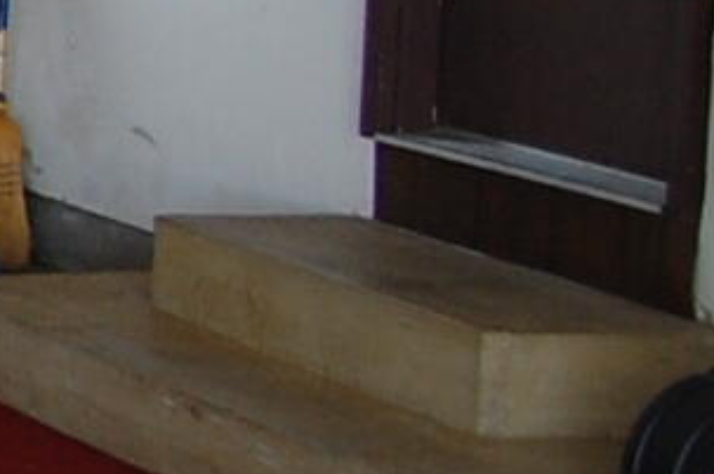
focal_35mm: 201
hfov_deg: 7.8
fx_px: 3980
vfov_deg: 6.8
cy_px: -92
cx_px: -1883
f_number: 4.5
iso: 400
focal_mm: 18
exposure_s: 1/80
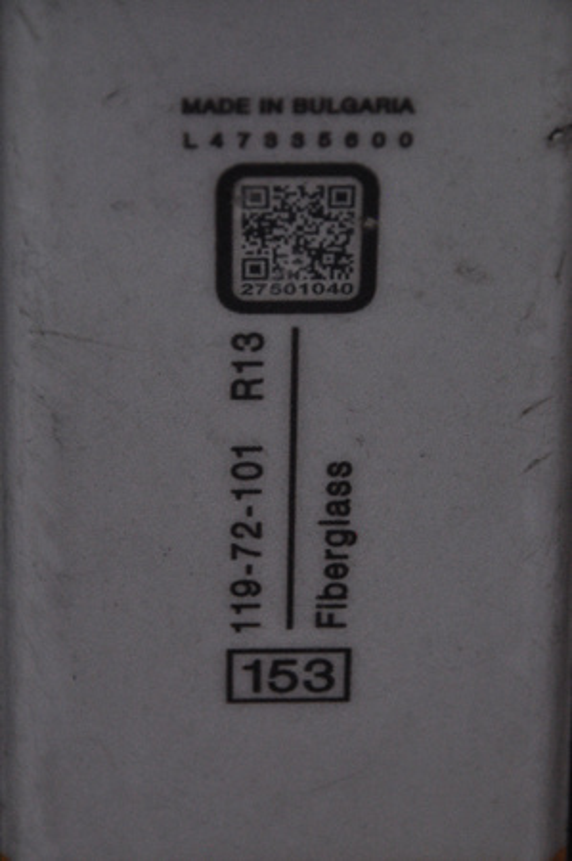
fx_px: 3762
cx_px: 286
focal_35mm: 158
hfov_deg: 8.7
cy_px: 430
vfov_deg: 13.1
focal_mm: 105
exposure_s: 1/125
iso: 3200
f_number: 9.5
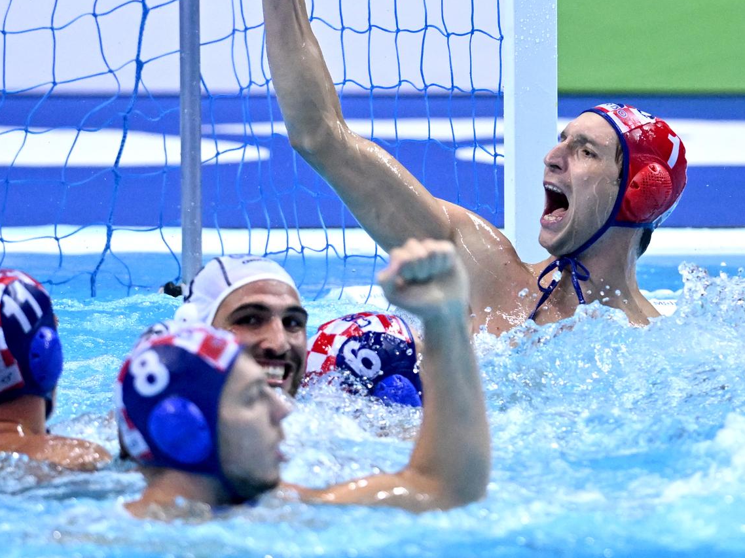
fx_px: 11641
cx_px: 301
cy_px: 216
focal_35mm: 541
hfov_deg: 3.7
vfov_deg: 2.7
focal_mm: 400
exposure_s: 1/3200
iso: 4000
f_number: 4
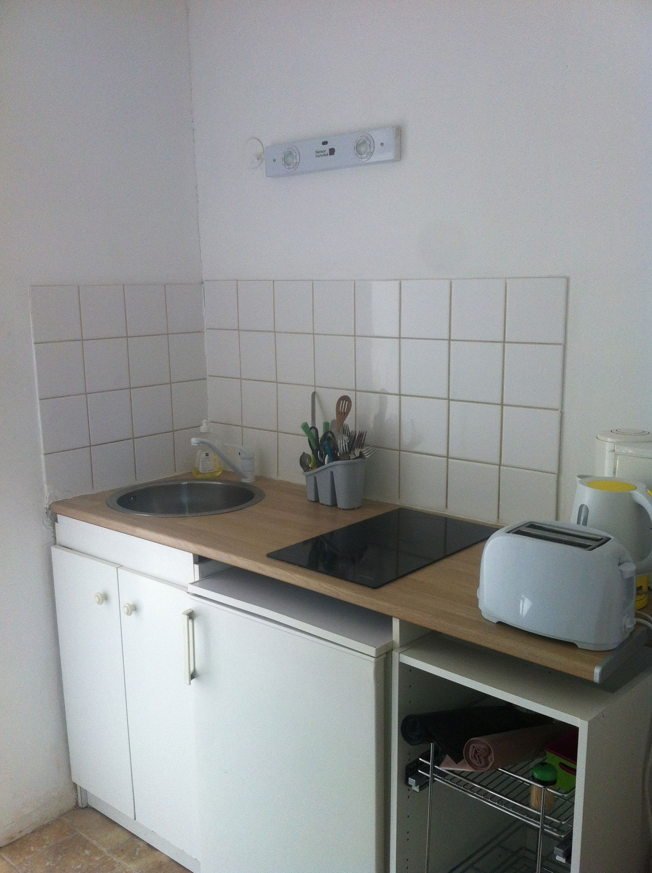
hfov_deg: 40.6
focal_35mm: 35
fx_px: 881
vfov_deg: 52.7
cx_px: 326
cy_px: 436
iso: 100
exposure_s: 1/60
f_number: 2.8
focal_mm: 3.85
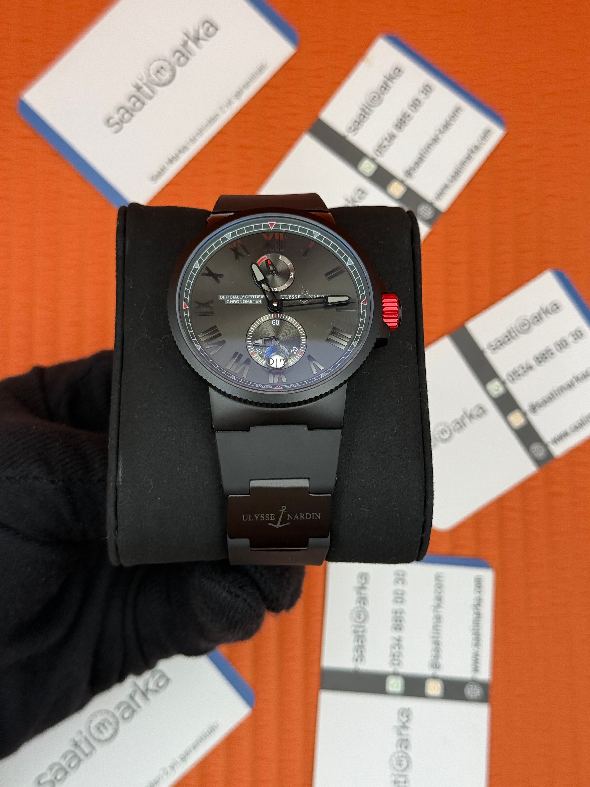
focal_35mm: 49
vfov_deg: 38.9
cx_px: 299
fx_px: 1114
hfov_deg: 29.7
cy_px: 388
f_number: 1.78
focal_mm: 6.76
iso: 64
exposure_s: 1/460
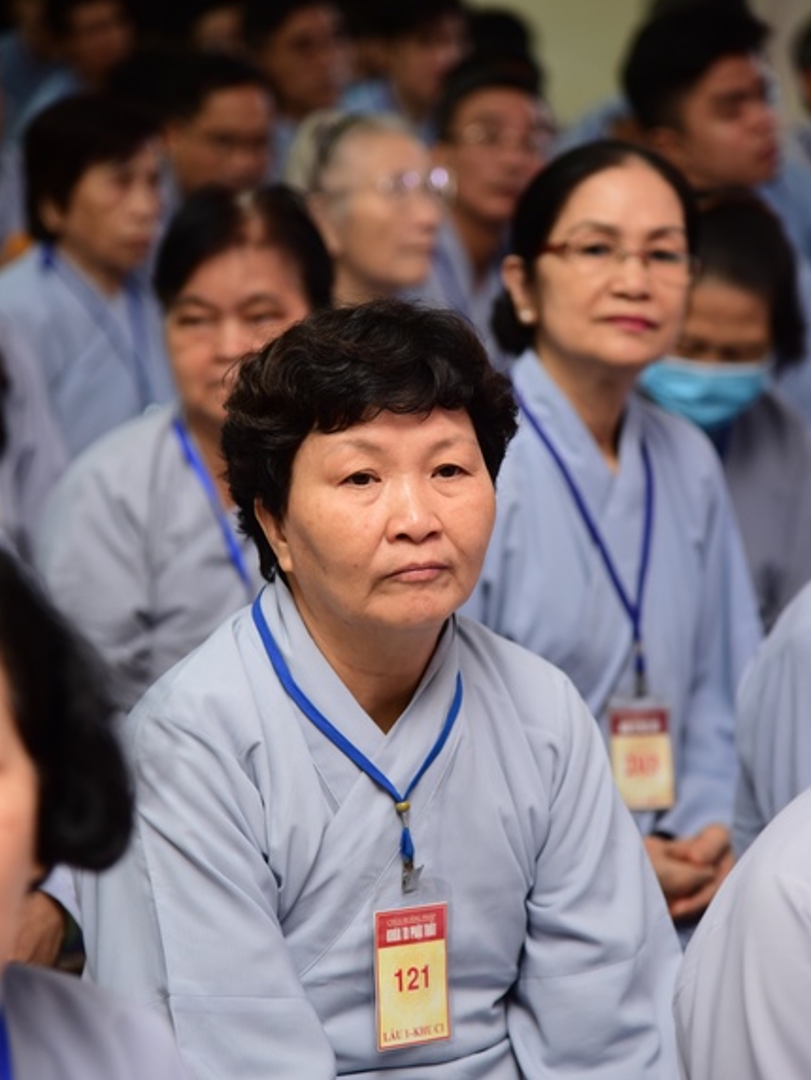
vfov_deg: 15.0
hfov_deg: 11.3
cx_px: 404
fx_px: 4091
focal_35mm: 131
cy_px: 530
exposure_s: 1/60
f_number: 4
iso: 800
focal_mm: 120
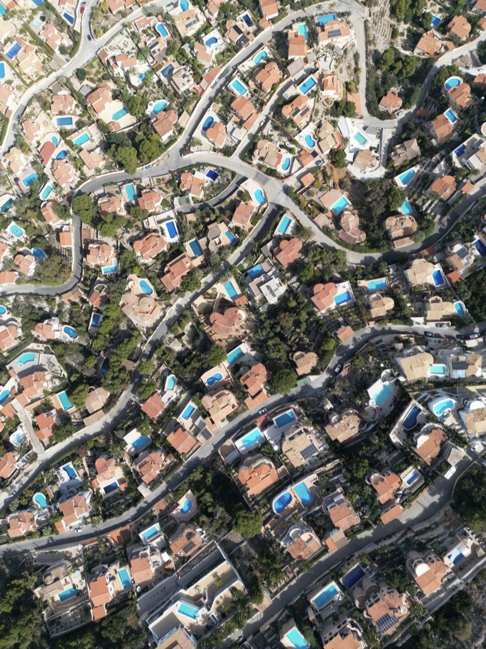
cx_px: 243
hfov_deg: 56.8
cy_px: 324
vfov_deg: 71.6
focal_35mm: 24
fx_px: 449
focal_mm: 6.72
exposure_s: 1/2500
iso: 140
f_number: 1.7
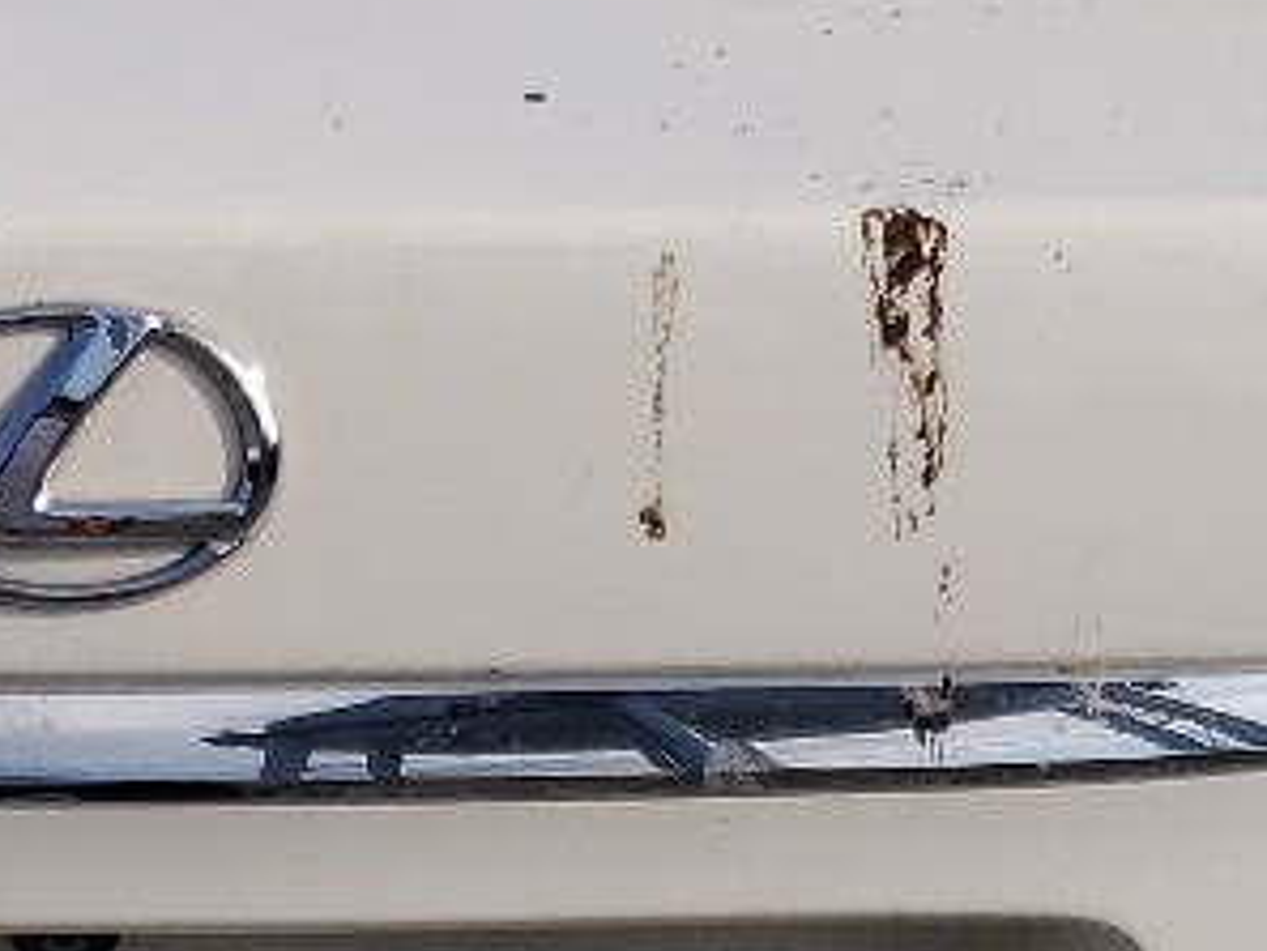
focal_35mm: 140
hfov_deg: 13.9
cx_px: 47
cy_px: 1023
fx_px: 5126
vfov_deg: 10.5
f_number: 1.5
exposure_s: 1/5000
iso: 50
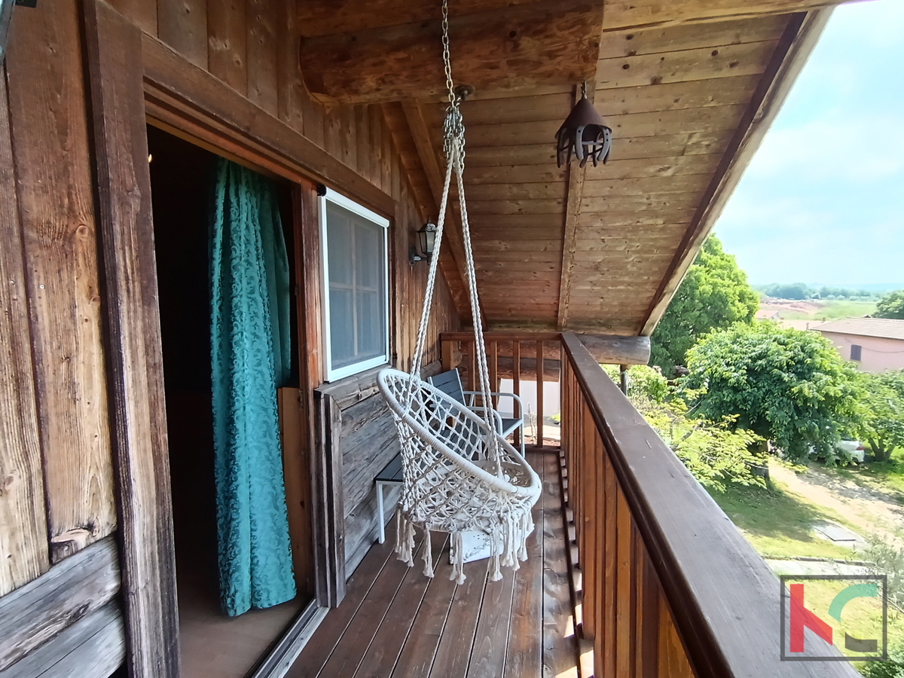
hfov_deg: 91.0
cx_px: 452
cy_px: 339
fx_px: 444
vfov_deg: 74.7
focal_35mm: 17
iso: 100
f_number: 2.2
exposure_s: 1/129
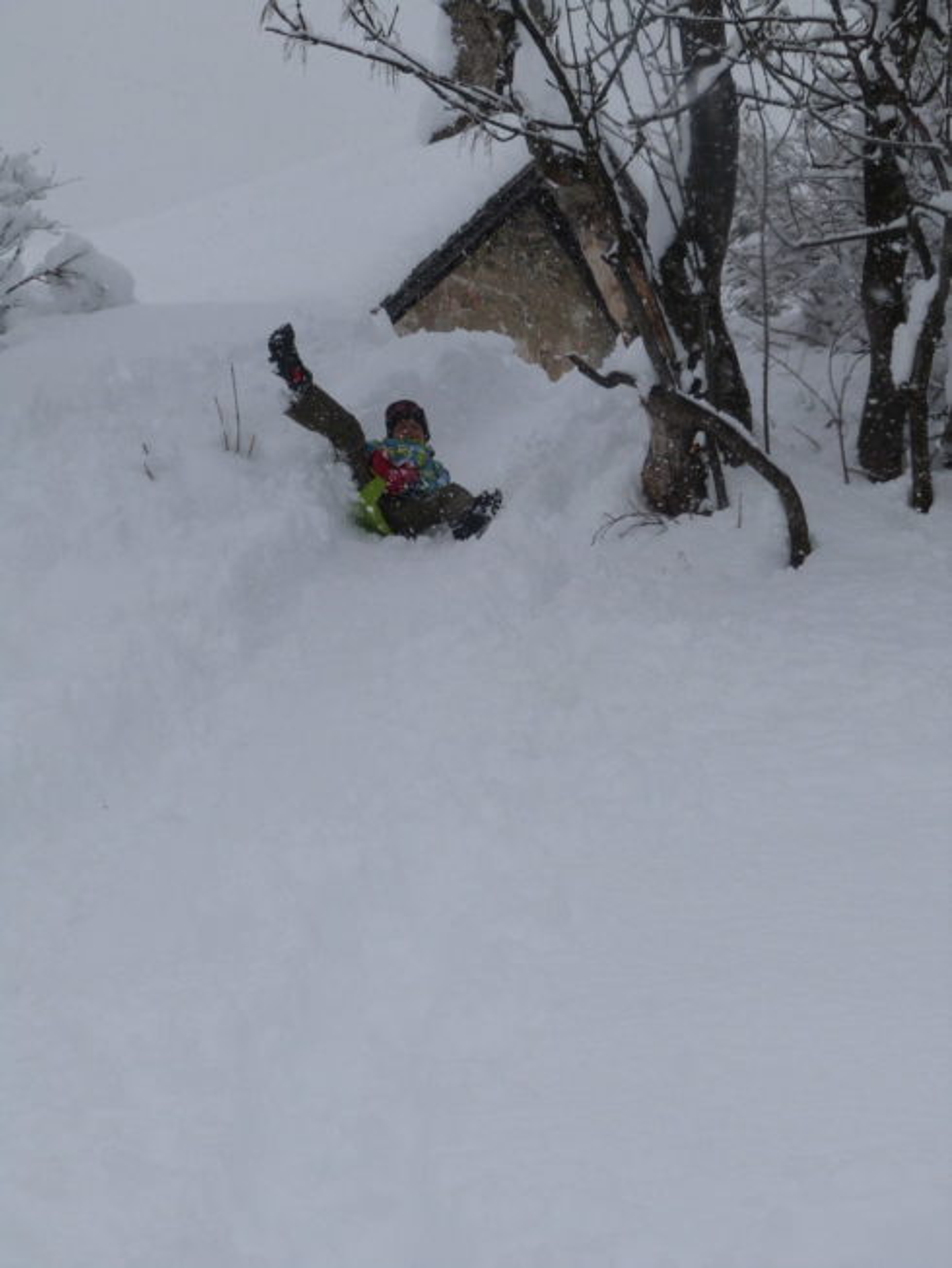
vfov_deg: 21.8
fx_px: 3299
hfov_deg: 16.4
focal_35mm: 90
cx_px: 476
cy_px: 634
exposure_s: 1/500
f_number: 5.6
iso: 100
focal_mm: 16.1
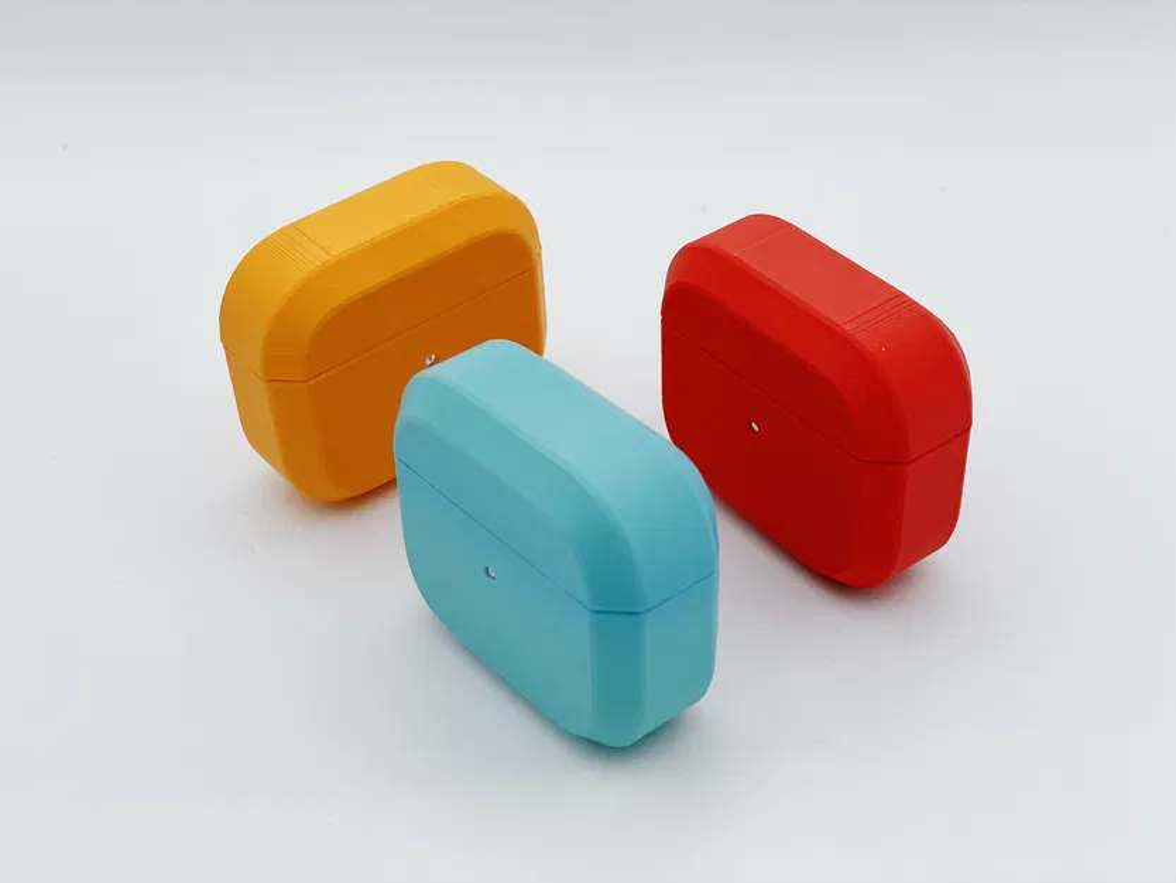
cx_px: 588
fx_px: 1767
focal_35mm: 52
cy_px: 442
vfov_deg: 28.0
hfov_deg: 36.8
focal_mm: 6
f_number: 2
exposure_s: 1/127
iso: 25
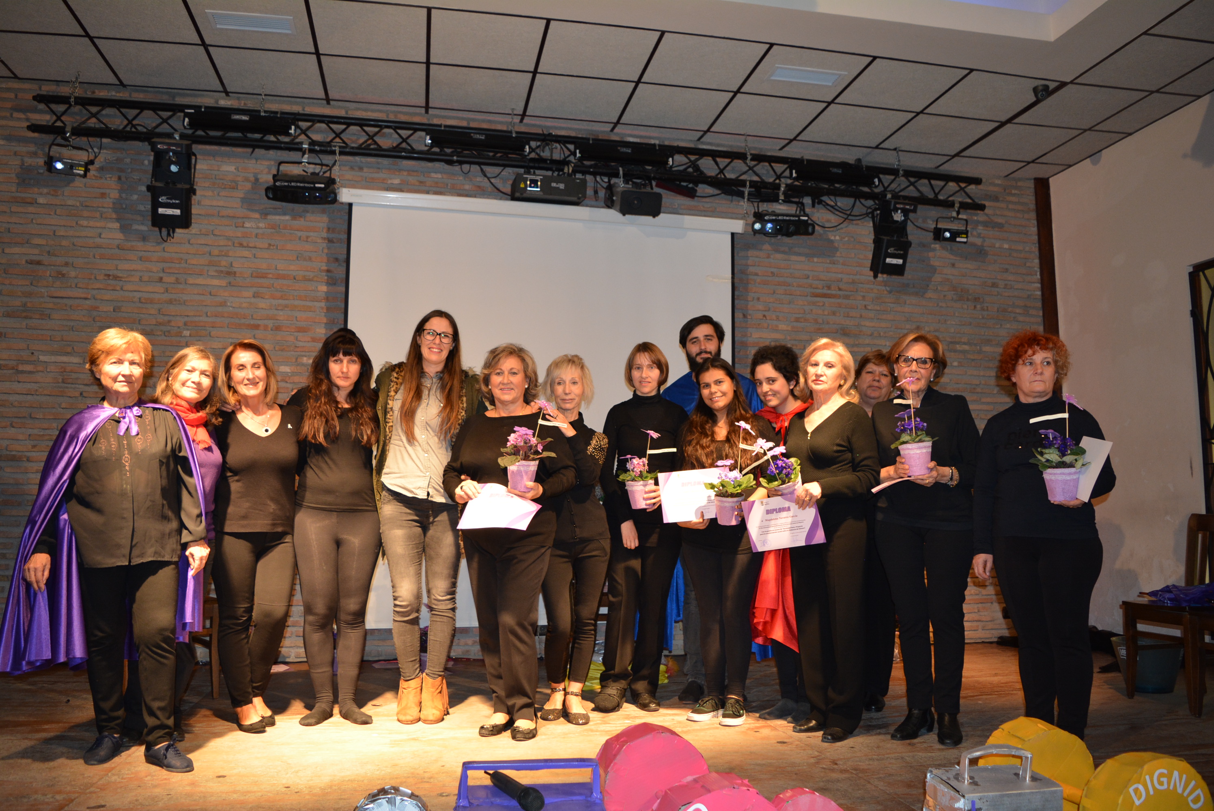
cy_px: 406
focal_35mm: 27
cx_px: 607
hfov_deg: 67.3
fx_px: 911
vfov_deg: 48.0
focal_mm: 18
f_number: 3.5
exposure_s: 1/60
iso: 640
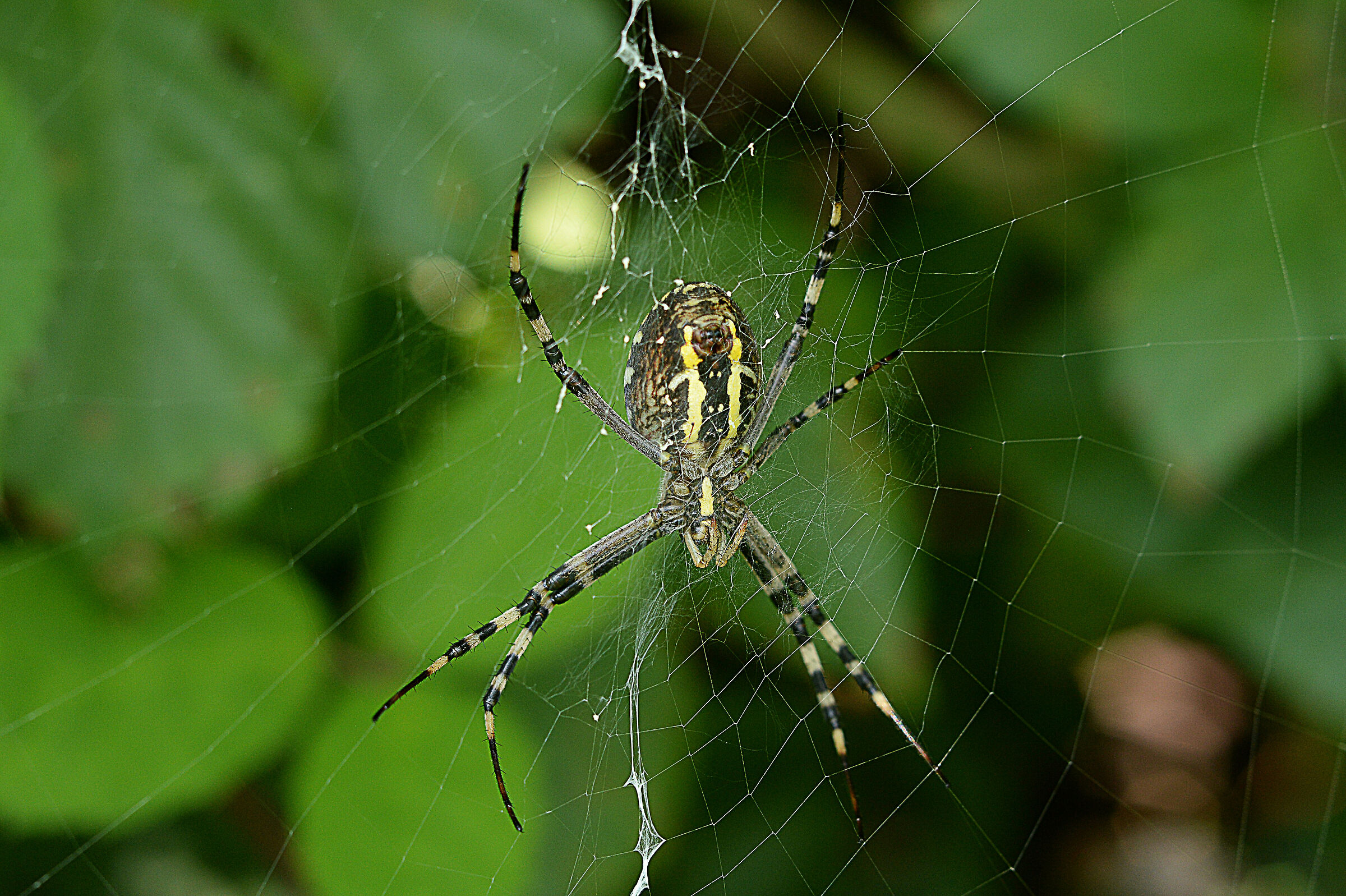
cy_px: 448
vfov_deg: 13.0
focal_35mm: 105
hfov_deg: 19.5
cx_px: 673
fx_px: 3923
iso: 1600
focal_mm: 105
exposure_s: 1/320
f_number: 8
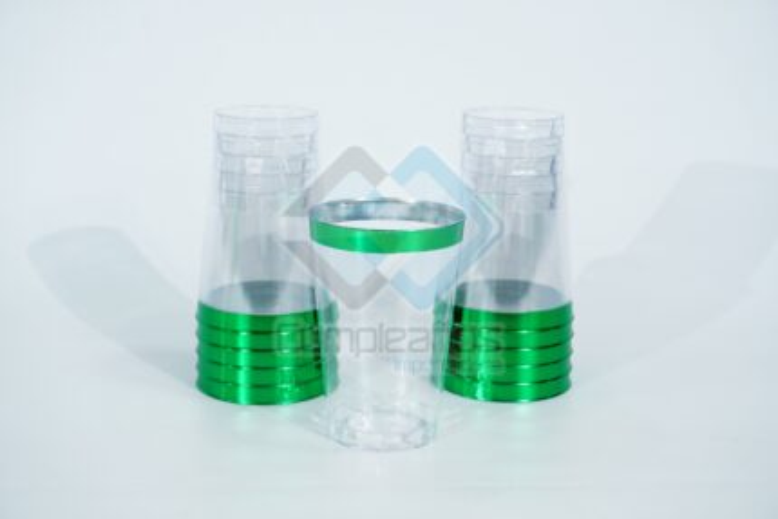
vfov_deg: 24.4
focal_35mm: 56
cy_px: 260
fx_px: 1200
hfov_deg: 35.9
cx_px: 389
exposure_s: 1/60
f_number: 6.7
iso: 400
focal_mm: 37
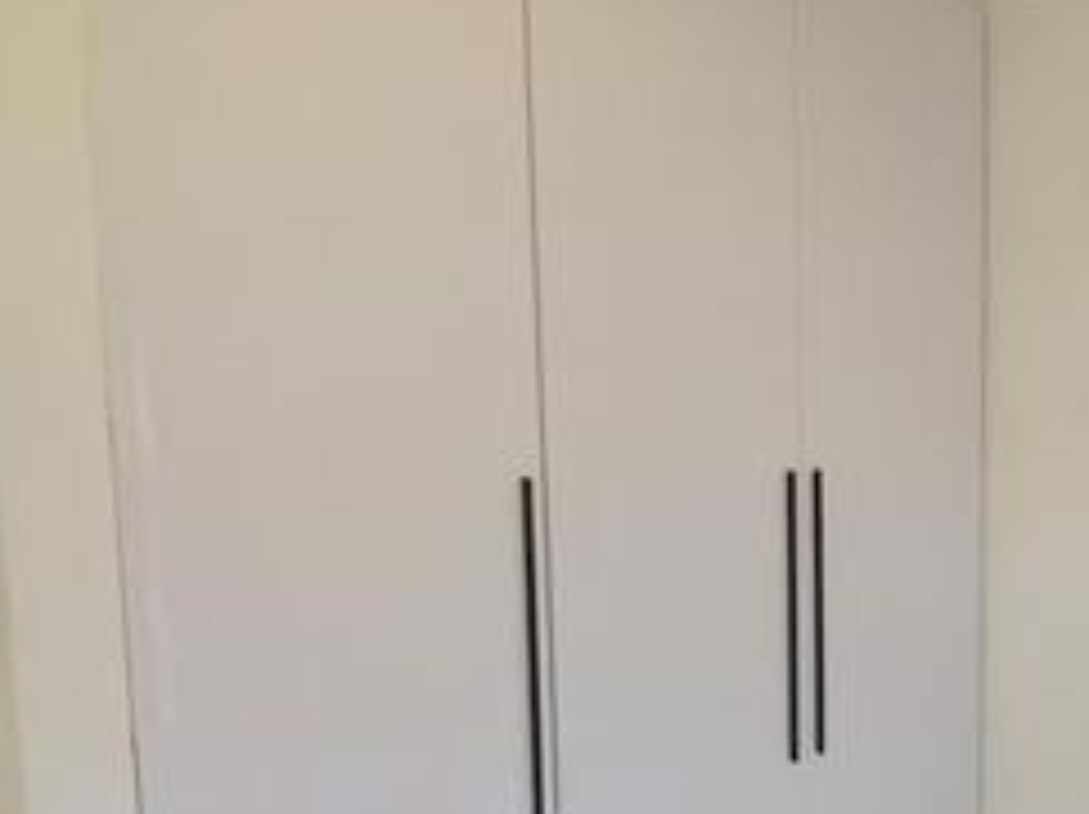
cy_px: 643
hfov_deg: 39.7
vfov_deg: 32.7
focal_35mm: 43
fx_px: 1351
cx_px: 1040
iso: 320
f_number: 2.4
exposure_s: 1/50
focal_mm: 1.54
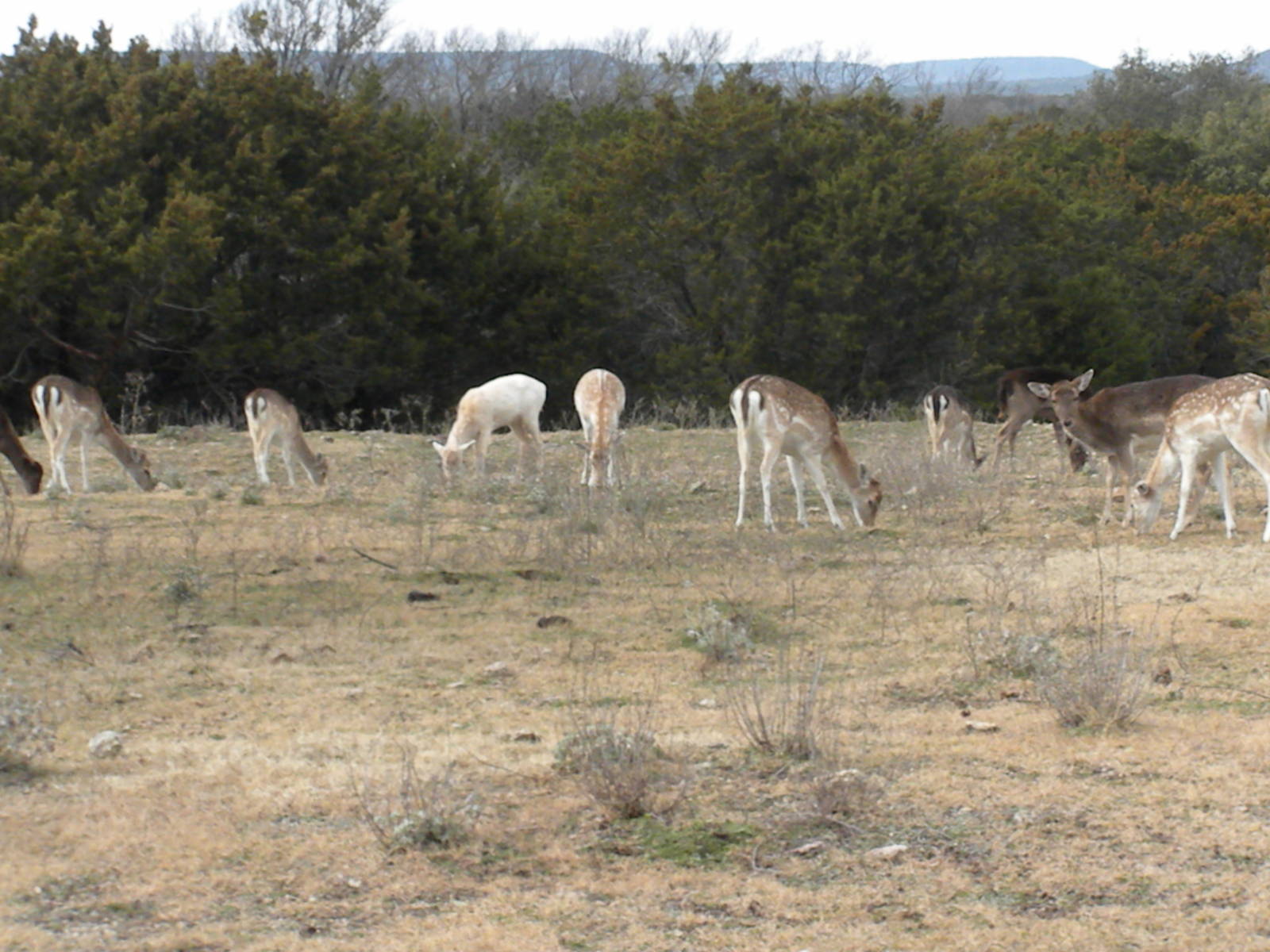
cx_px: 635
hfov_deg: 16.6
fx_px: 4366
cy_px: 476
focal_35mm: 119
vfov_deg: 12.5
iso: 640
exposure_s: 1/184
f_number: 14
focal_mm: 21
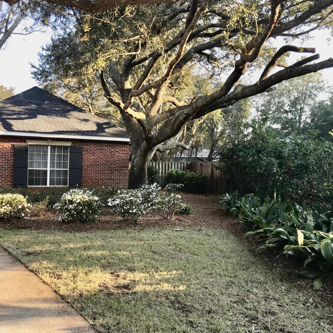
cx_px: 142
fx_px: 370
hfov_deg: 48.3
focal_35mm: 34
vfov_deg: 48.4
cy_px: 163
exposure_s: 1/218
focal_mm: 3.99
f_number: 1.8
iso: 20
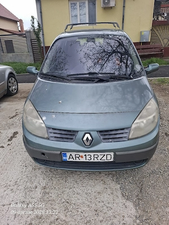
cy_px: 112
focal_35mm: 23
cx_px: 84
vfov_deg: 73.9
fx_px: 150
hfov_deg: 58.9
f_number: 1.8
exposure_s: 1/833
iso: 50
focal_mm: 5.54
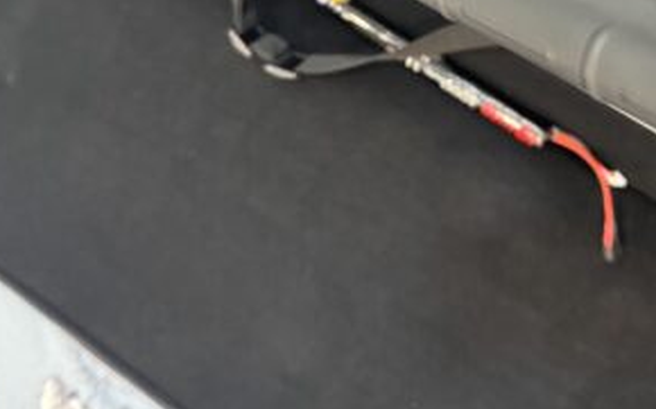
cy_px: -27
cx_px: 444
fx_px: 858
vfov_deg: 25.2
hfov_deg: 41.2
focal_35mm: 48
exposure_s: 1/50
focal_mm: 6.76
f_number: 1.78
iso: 800
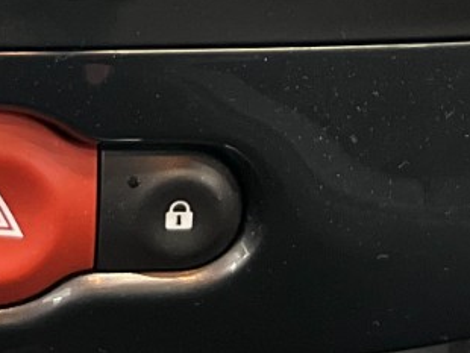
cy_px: -408
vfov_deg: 10.1
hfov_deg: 14.6
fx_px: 1821
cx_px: 92
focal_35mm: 134
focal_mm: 5.1
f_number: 1.6
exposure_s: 1/25
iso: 500
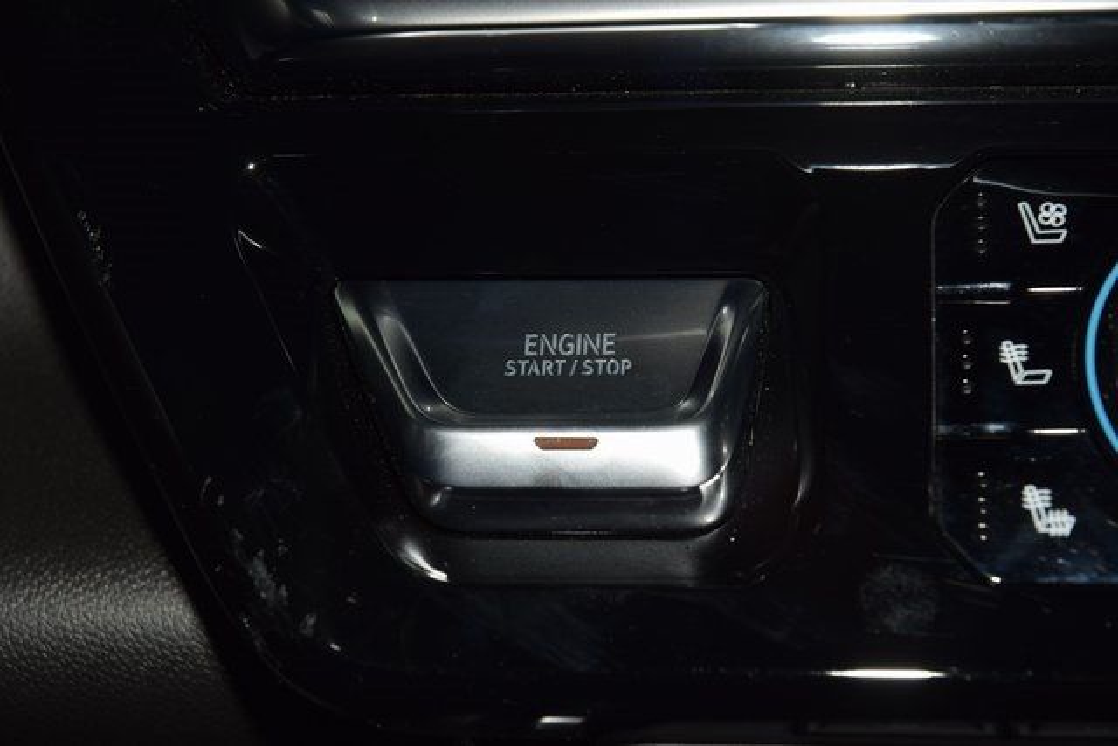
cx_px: 559
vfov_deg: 13.0
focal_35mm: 105
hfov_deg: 19.5
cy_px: 373
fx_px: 3261
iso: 100
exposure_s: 1/125
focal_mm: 70
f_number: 8
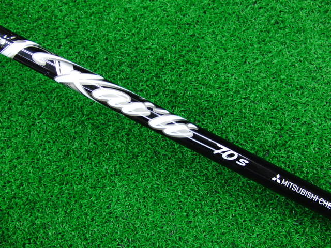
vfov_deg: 38.7
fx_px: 354
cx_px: 166
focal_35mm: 37
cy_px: 124
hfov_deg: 50.1
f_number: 3.6
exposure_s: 1/30
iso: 400
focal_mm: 6.42
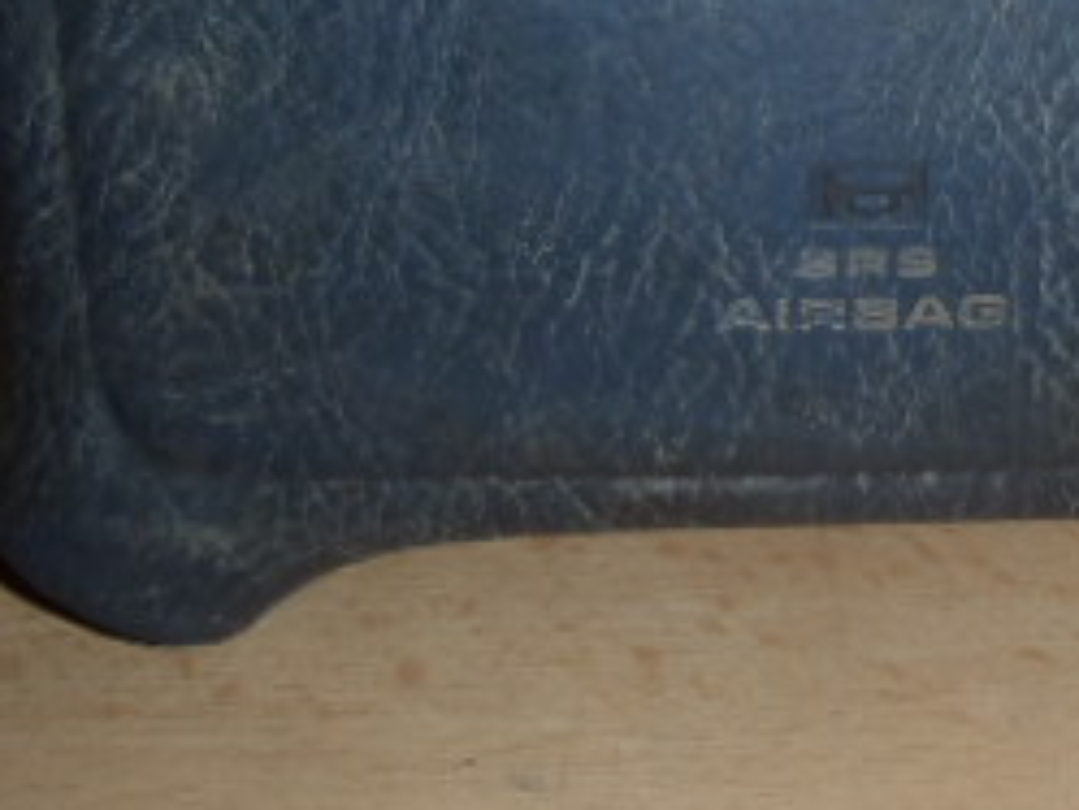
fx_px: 2245
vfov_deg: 19.3
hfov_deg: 26.6
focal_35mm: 72
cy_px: -152
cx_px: 828
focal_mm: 5
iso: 100
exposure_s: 1/30
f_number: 3.9
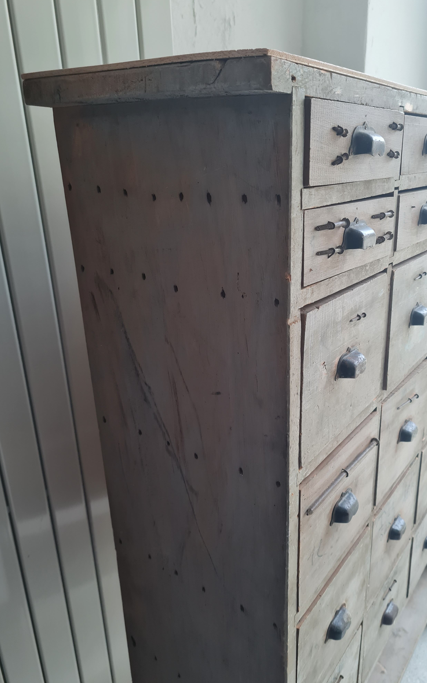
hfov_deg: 44.3
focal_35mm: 28
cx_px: 258
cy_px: 345
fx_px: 521
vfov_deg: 66.5
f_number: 1.8
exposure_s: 1/100
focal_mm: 5.4
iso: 125
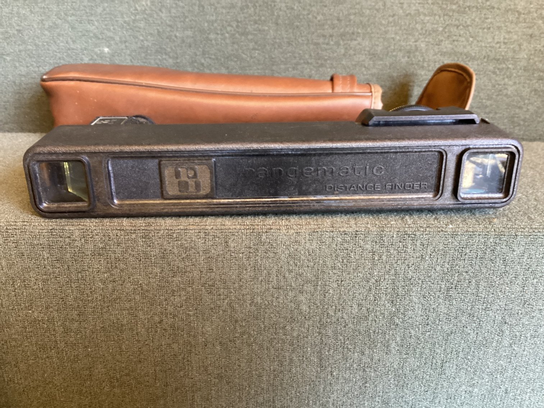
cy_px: 204
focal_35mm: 31
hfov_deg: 58.3
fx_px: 487
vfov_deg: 45.4
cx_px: 272
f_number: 2.4
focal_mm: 3.3
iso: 320
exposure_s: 1/50
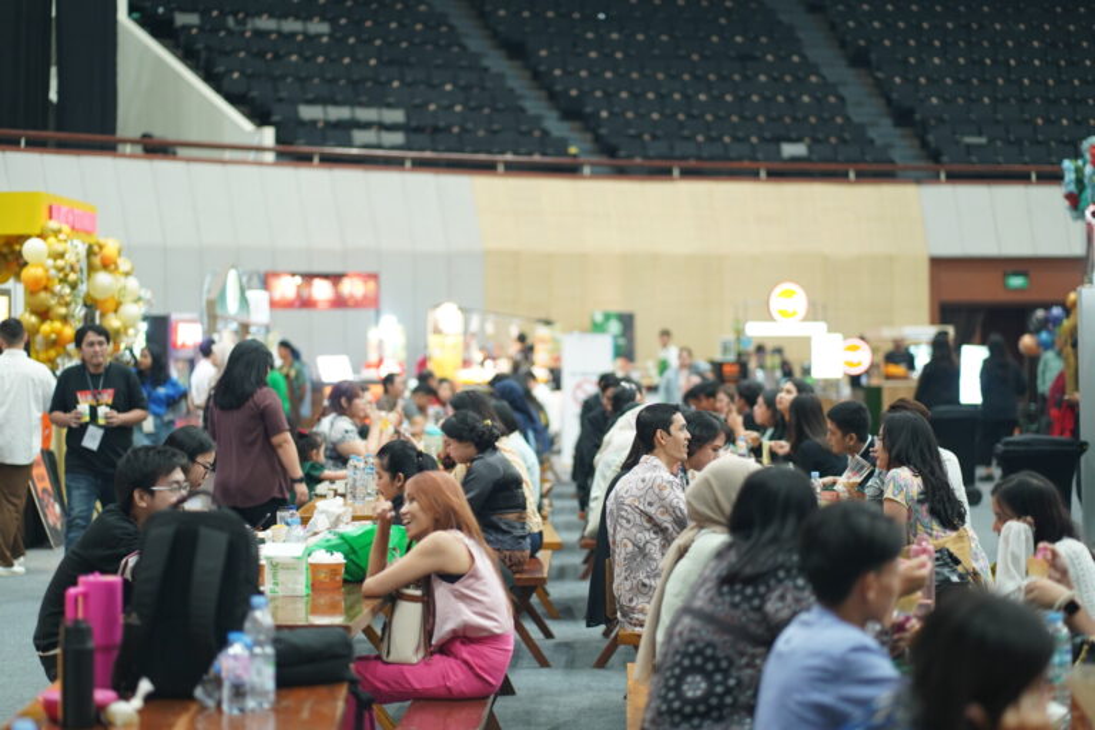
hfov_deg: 23.9
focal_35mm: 85
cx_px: 548
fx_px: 2585
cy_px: 365
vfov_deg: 16.1
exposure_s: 1/160
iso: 1250
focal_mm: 85
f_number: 1.8
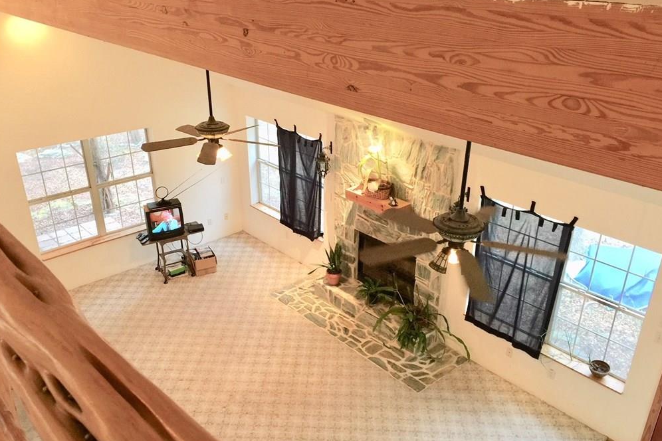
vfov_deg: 42.3
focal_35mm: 31
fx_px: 570
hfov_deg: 60.3
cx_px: 334
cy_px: 241
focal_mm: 4.15
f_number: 2.2
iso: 80
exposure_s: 1/15
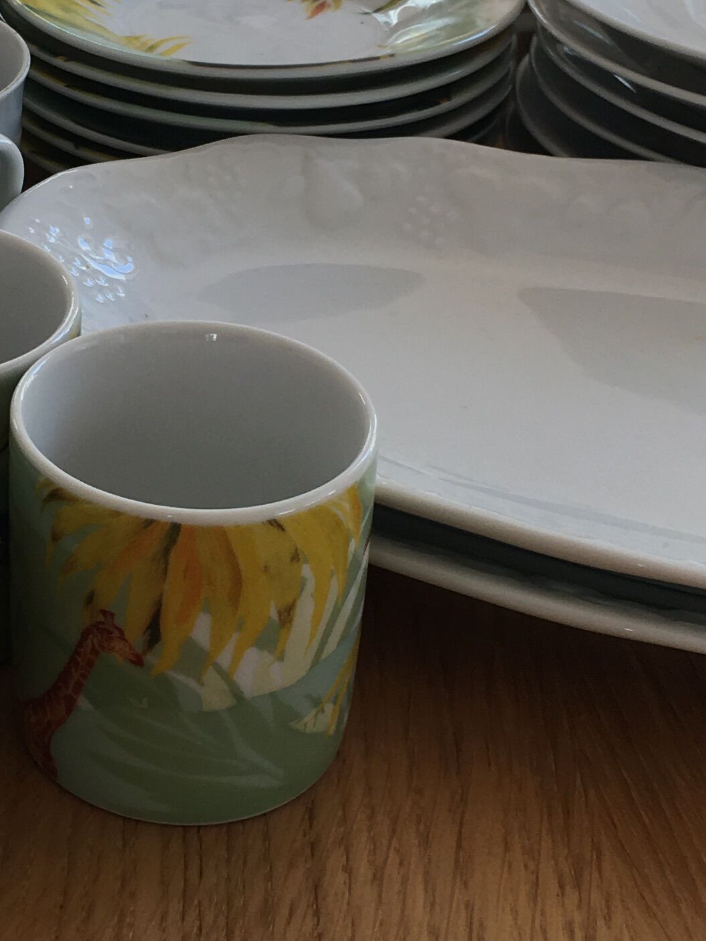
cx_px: 43
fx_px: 2257
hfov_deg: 17.5
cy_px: 299
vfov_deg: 23.4
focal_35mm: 83
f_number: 2.2
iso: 25
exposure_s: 1/137
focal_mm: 4.15
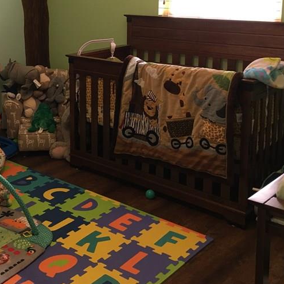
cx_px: 53
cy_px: 72
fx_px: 492
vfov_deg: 31.6
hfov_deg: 31.3
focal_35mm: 53
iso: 40
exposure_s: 1/15
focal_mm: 4.15
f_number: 2.2
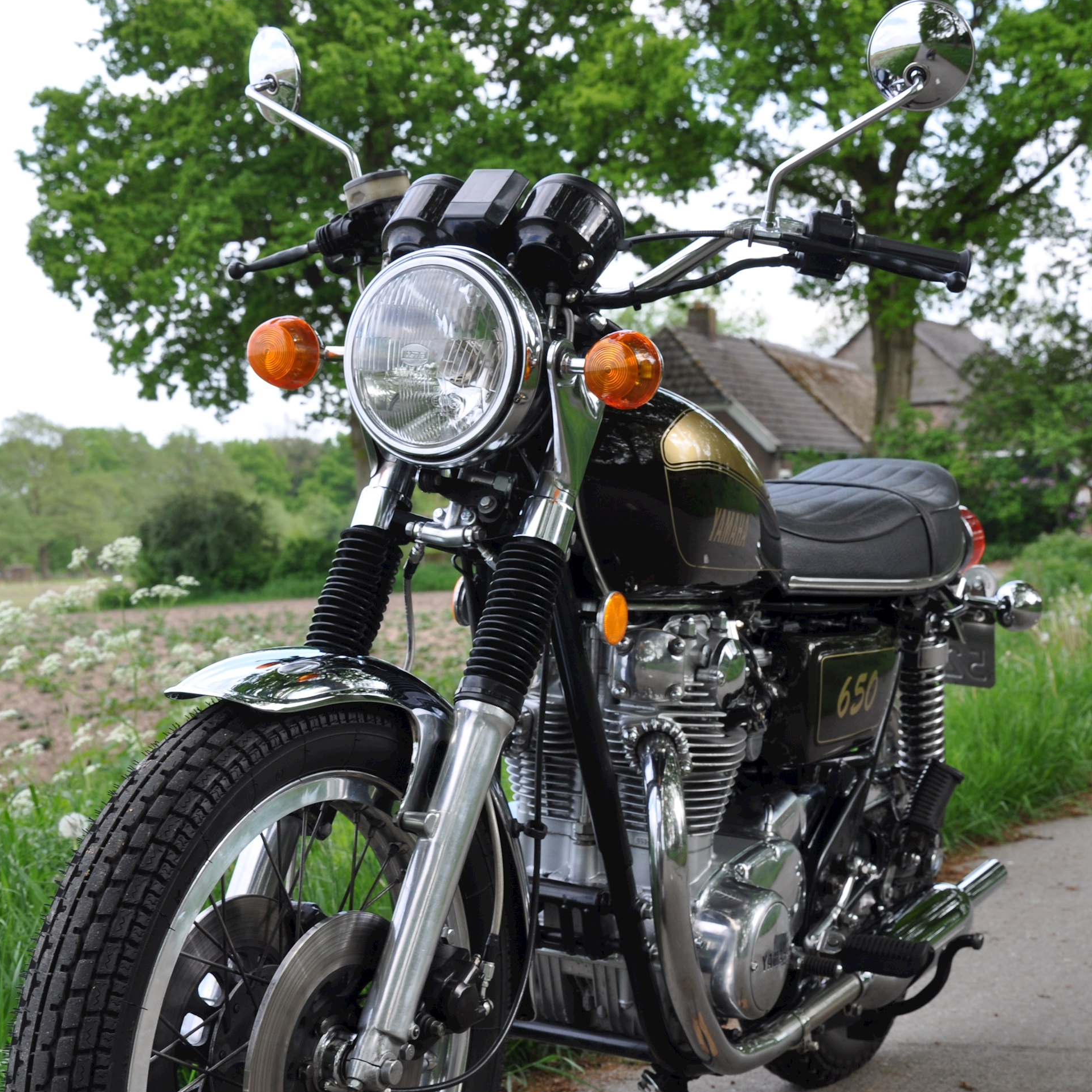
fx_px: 2605
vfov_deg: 23.6
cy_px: 675
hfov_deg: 23.7
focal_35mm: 73
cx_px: 545
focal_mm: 38
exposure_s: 1/80
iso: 200
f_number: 9
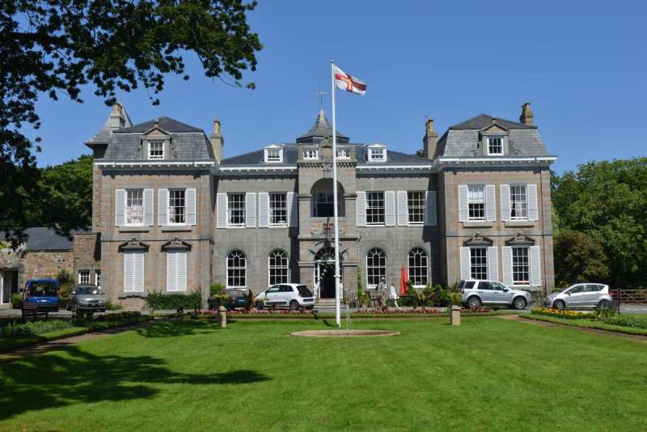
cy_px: 216
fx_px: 791
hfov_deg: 44.5
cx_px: 324
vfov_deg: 30.5
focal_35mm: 44
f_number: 13
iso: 125
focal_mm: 44
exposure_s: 1/200
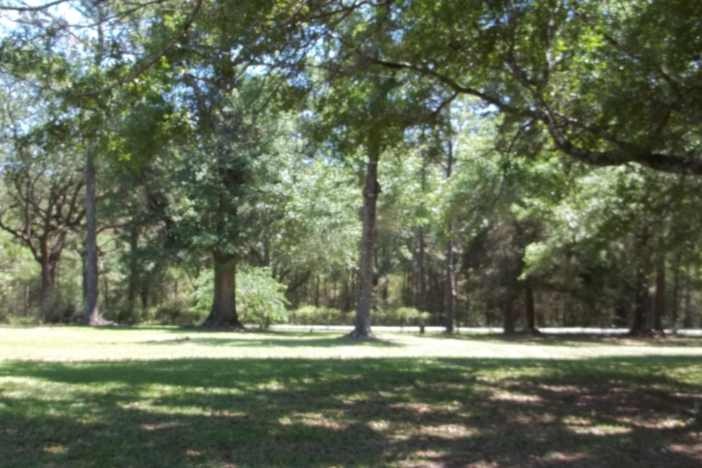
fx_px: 780
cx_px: 321
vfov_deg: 33.4
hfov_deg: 48.4
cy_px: 258
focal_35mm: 40
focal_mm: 5.9
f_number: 3.3
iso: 64
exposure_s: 1/125
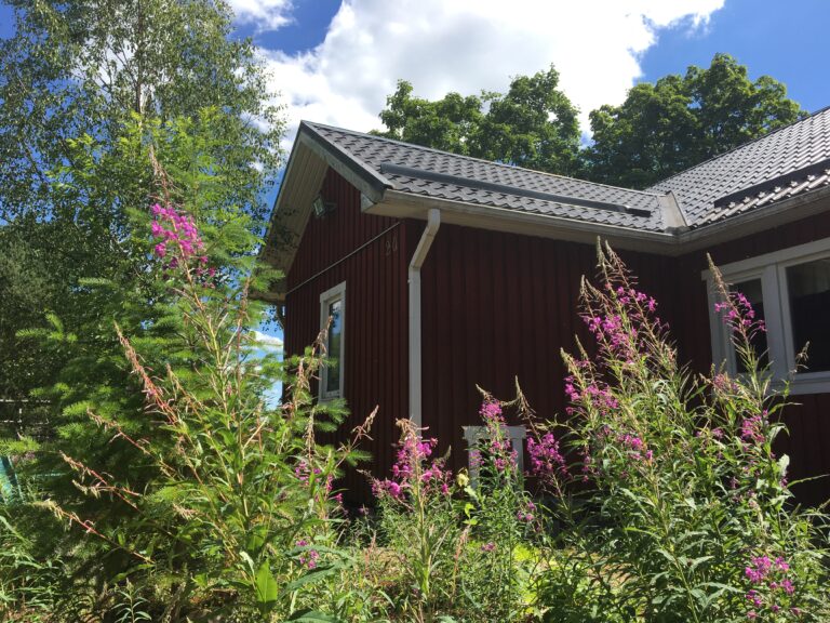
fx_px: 695
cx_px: 415
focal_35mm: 29
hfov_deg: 61.7
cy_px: 312
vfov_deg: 48.2
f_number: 2.2
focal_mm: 4.15
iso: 25
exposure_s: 1/1068
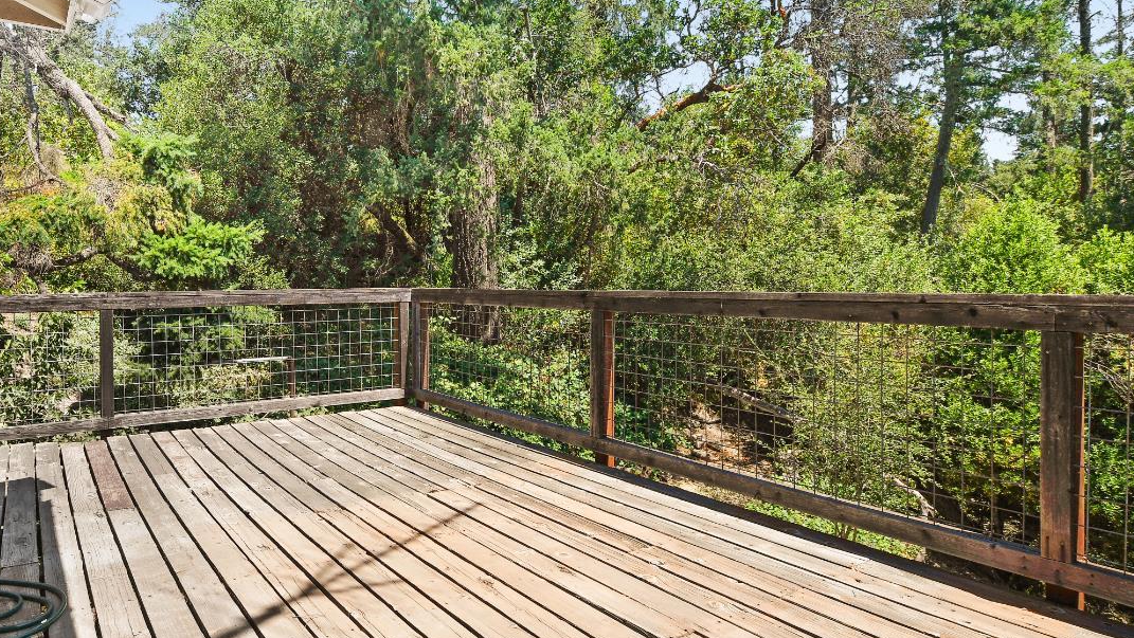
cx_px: 447
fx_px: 662
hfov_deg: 80.1
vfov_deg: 51.5
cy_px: 292
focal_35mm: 22
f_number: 8
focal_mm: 10
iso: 100
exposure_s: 1/250
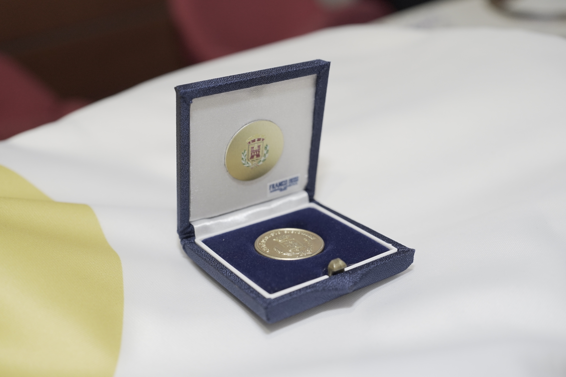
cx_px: 283
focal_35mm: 40
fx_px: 629
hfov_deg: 48.5
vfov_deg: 33.4
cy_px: 188
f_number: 5
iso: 3200
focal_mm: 40
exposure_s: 1/100
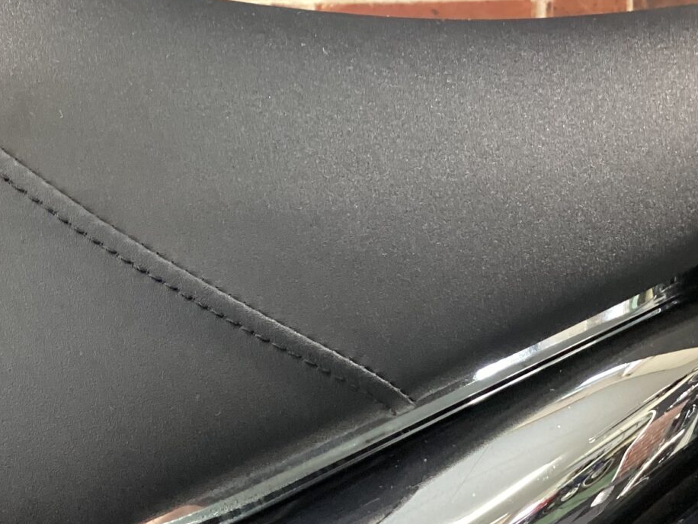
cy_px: 259
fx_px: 1311
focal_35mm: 65
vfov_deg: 22.6
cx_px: 275
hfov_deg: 29.7
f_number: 2.4
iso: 320
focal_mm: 3.3
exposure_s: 1/50
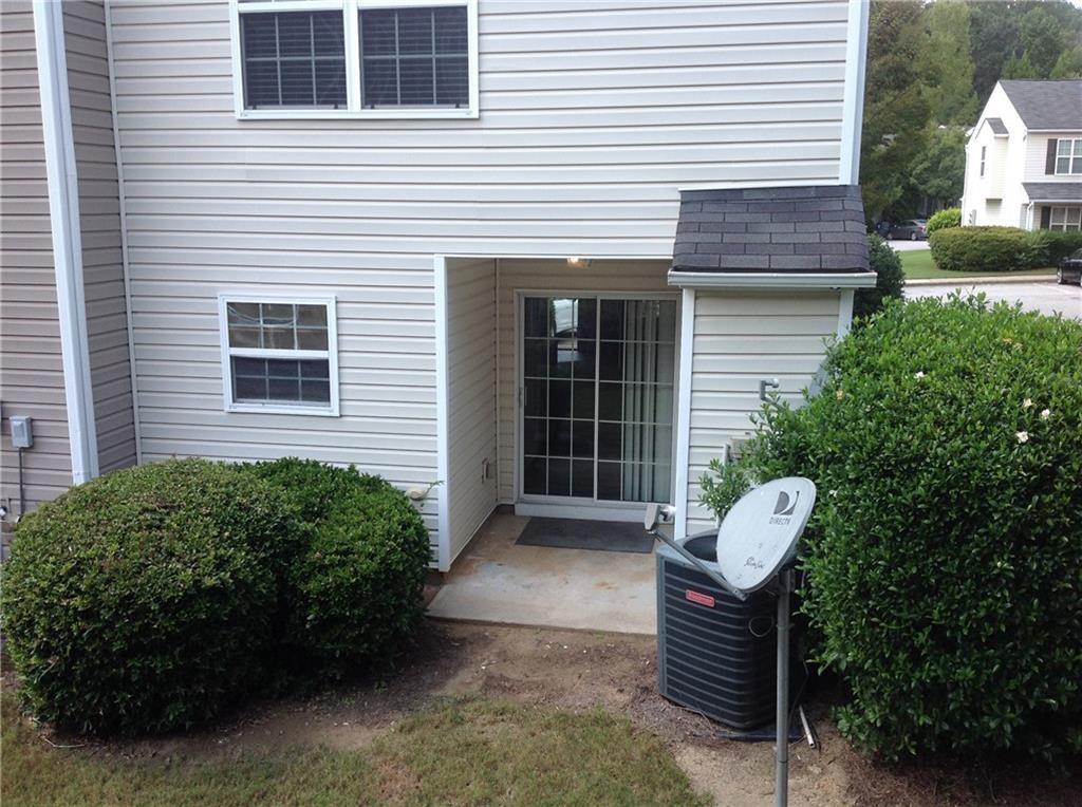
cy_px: 404
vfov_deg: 40.6
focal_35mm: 35
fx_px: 1092
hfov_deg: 52.7
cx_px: 541
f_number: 2.4
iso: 50
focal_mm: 4.28
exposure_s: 1/414
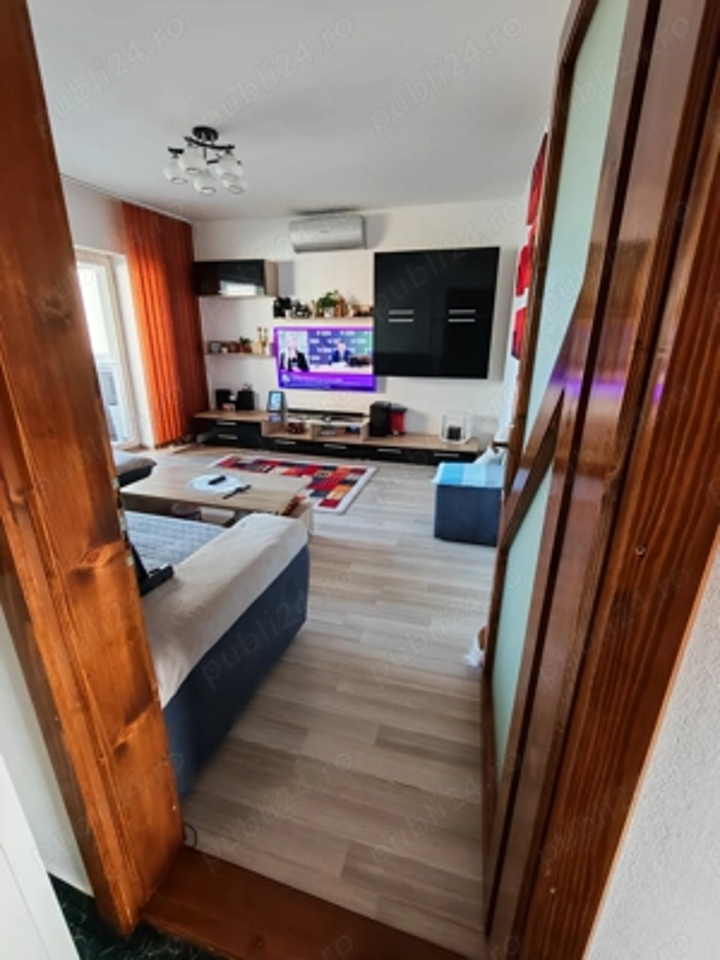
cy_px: 480
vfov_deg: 102.1
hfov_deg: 85.7
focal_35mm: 14
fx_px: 388
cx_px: 360
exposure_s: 1/25
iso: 400
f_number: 2
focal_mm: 1.82
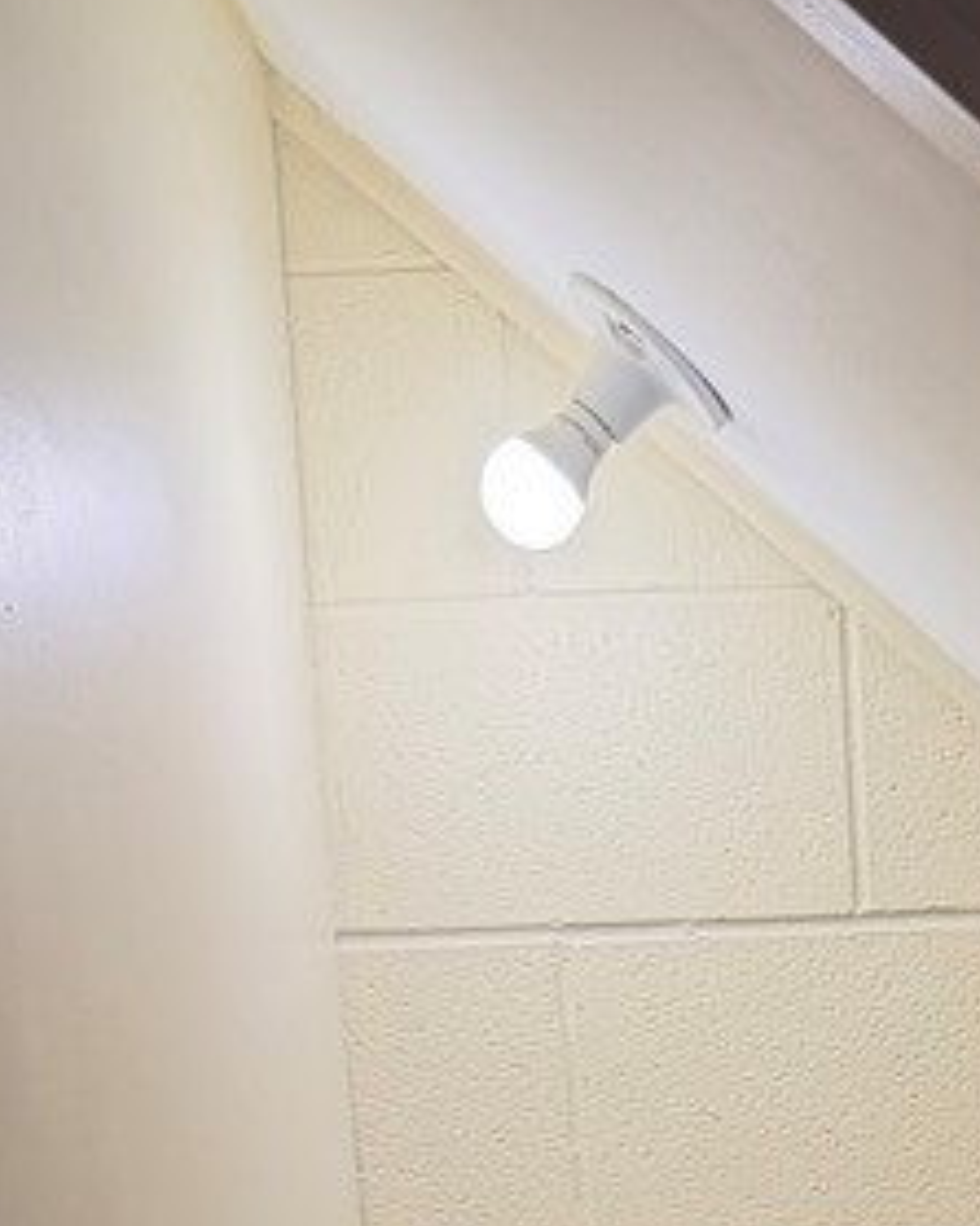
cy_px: 1969
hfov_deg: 17.3
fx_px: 3120
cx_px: 1042
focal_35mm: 86
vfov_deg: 18.9
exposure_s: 1/136
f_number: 1.78
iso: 200
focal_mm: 6.76
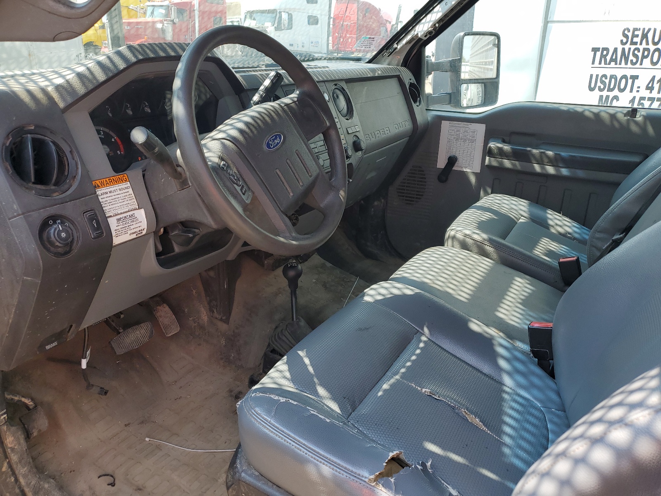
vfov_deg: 53.1
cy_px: 248
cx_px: 330
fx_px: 496
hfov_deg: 67.3
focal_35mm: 26
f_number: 1.5
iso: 50
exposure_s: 1/400
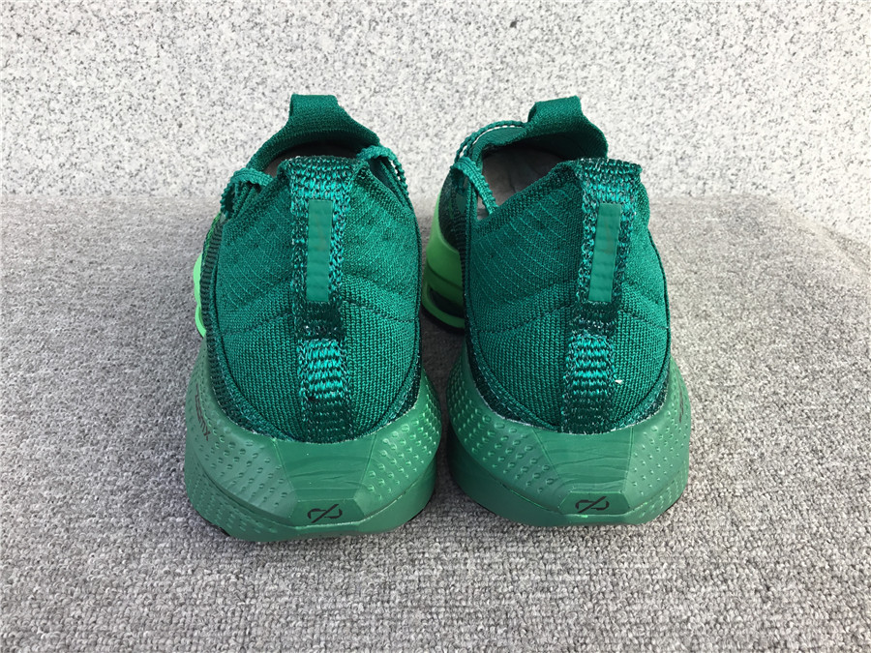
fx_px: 780
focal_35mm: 31
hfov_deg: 58.4
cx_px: 436
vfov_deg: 45.4
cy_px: 326
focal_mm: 3.3
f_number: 2.4
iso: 25
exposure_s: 1/103
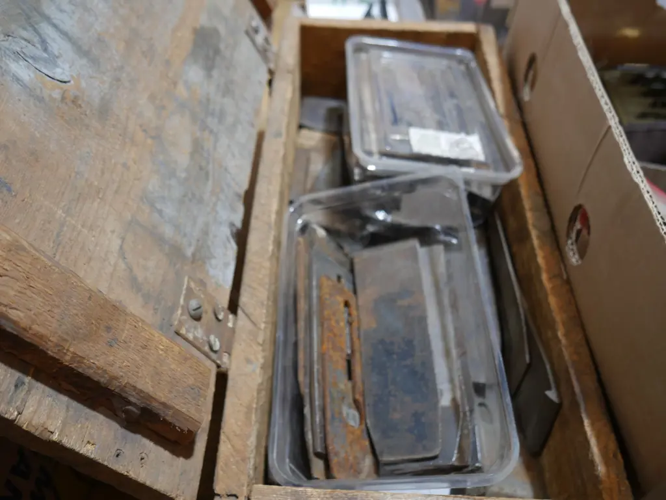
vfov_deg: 44.2
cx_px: 333
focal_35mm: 32
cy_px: 250
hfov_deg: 56.8
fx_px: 616
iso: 320
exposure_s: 1/60
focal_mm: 16
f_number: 3.6
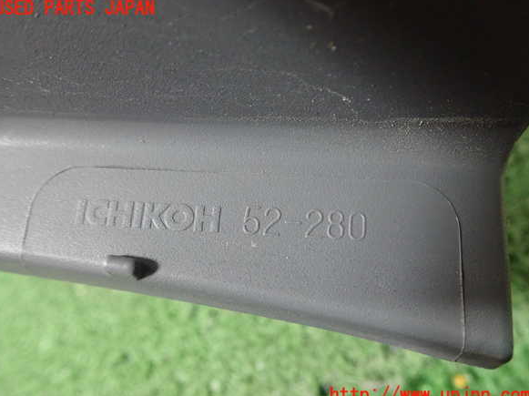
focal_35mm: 31
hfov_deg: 58.4
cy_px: 202
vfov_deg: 45.4
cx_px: 262
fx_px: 473
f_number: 2.3
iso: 800
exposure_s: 1/80
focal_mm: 5.5
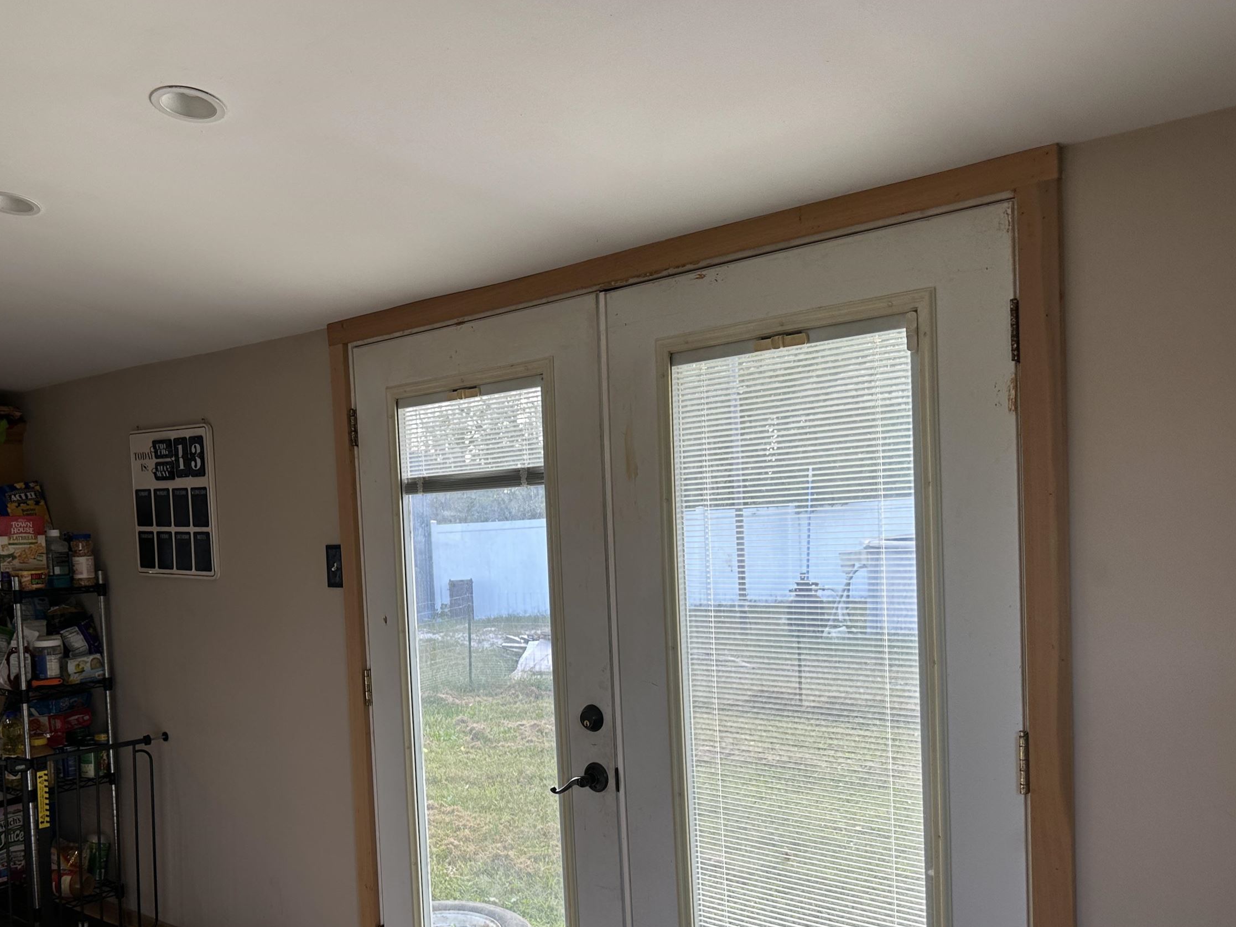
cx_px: 420
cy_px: 605
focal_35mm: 33
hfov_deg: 54.3
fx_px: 1178
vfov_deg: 42.5
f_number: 1.78
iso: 64
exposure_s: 1/121
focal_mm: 6.86
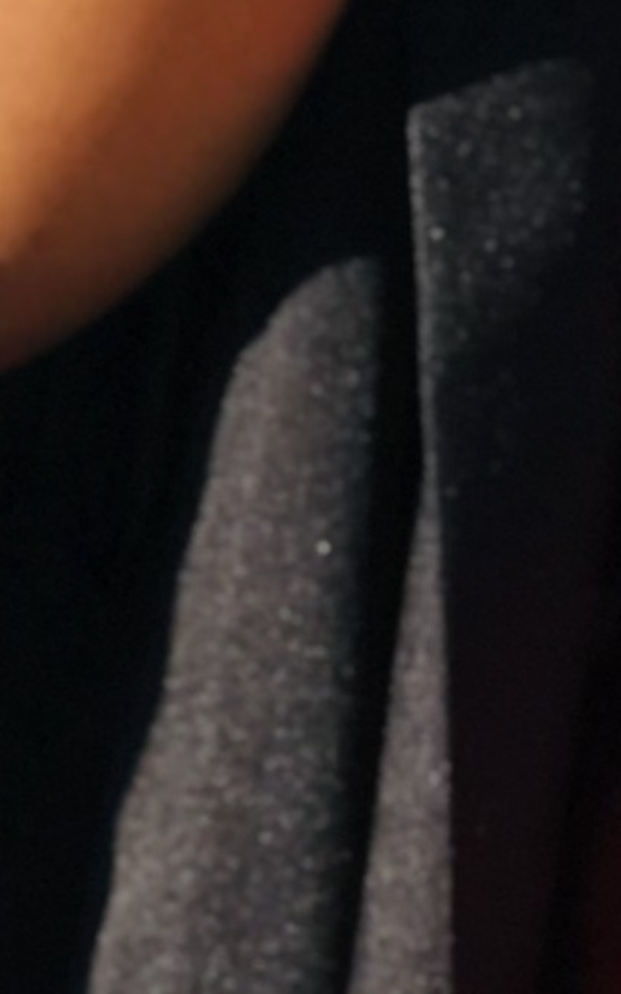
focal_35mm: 364
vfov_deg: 5.5
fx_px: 9859
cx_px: 1706
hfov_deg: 3.5
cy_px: -1634
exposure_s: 1/418
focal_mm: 6.6
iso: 20
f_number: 2.8
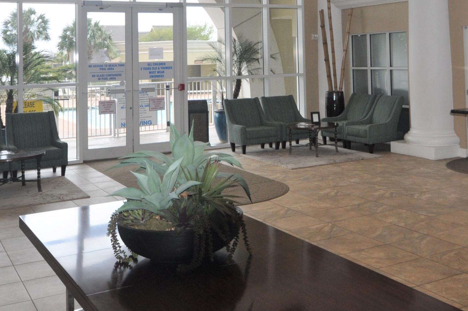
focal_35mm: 48
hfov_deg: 40.6
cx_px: 319
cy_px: 41
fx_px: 623
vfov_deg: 27.2
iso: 560
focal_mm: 16
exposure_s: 1/125
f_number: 4
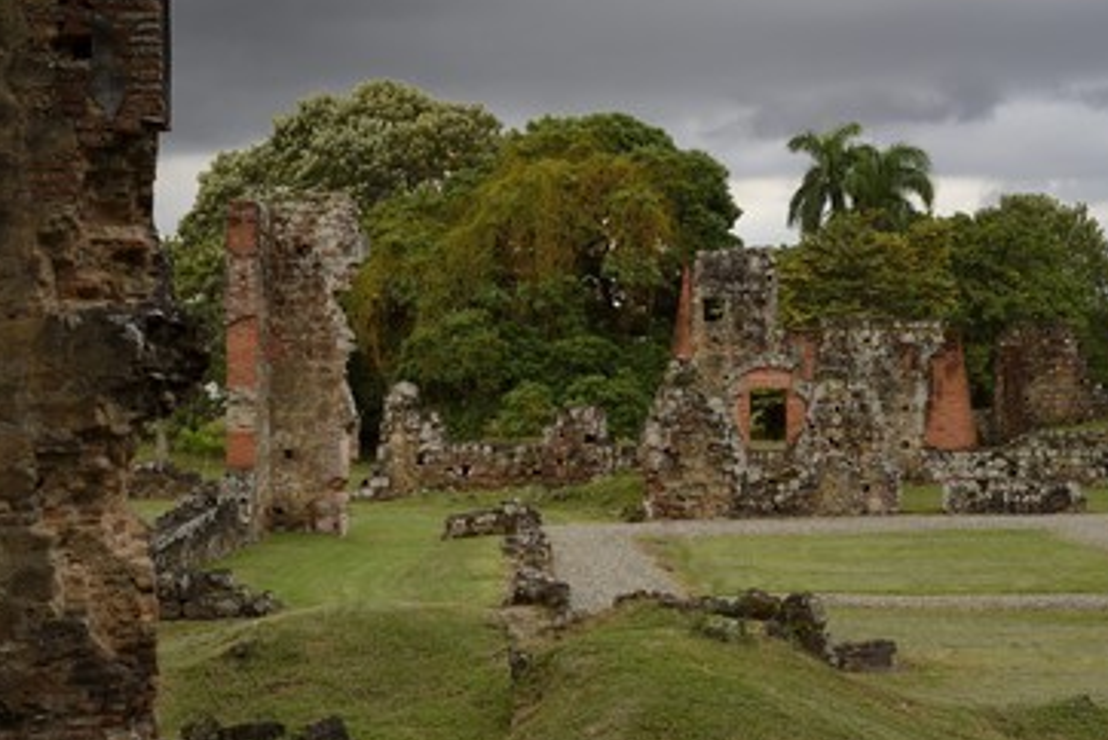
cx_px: 572
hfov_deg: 38.8
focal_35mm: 51
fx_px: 1571
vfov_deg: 26.5
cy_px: 382
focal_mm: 44
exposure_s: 1/60
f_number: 6.3
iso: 800
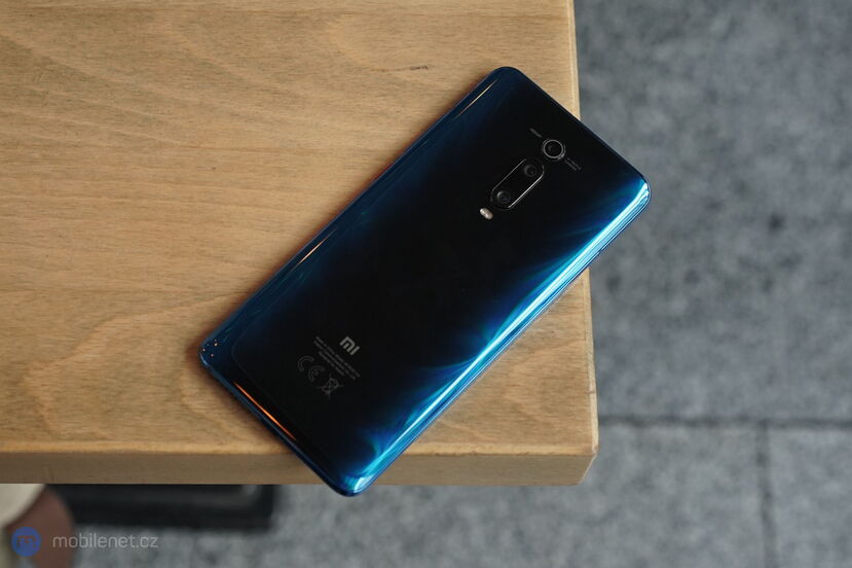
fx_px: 1301
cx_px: 426
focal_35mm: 55
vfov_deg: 24.6
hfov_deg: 36.3
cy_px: 284
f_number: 5
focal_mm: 55
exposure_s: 1/160
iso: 2500
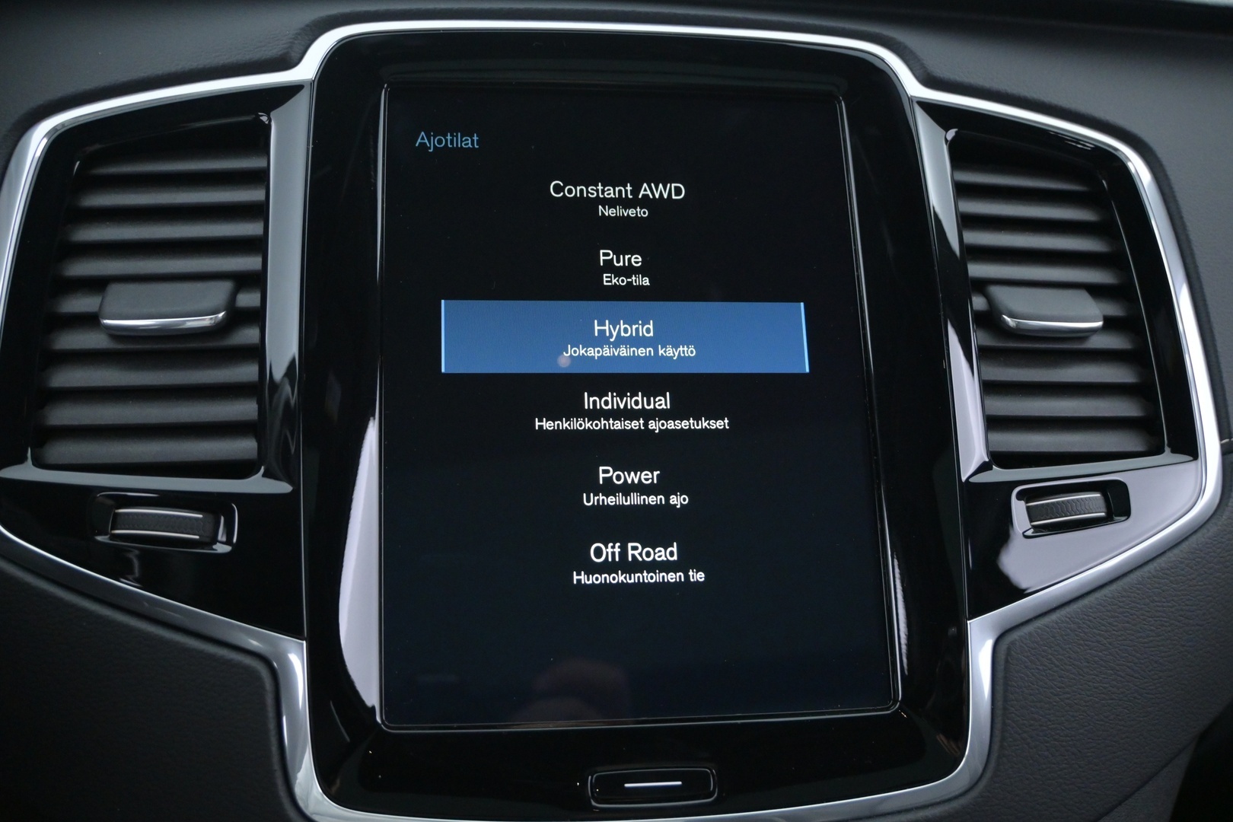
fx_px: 1182
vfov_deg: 38.4
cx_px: 616
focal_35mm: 34
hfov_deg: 55.1
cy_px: 411
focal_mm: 23
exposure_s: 1/40
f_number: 4.2
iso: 3600
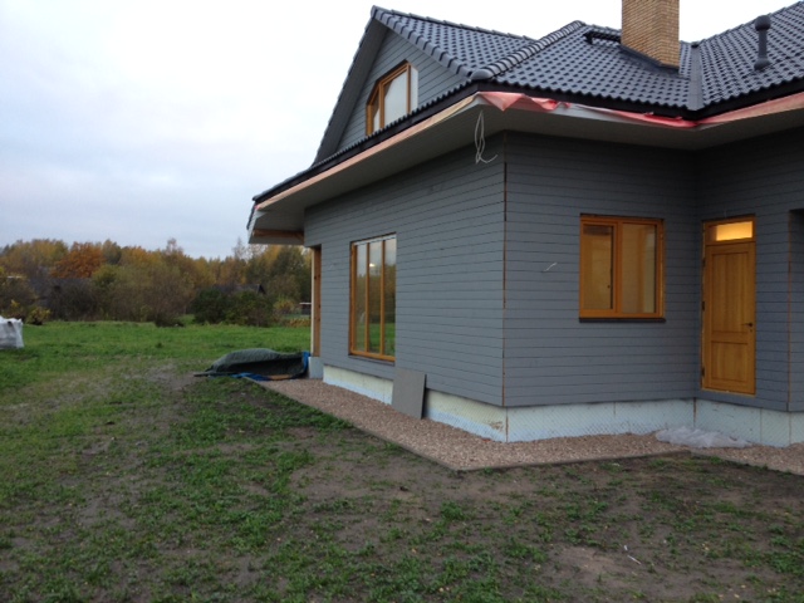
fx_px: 813
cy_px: 302
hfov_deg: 52.6
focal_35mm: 35
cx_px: 402
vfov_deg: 40.7
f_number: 2.4
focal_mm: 4.28
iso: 50
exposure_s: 1/20
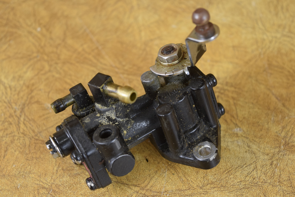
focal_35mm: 82
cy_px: 98
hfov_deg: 24.6
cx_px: 148
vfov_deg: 16.6
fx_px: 676
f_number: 5.6
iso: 640
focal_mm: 55
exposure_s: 1/125
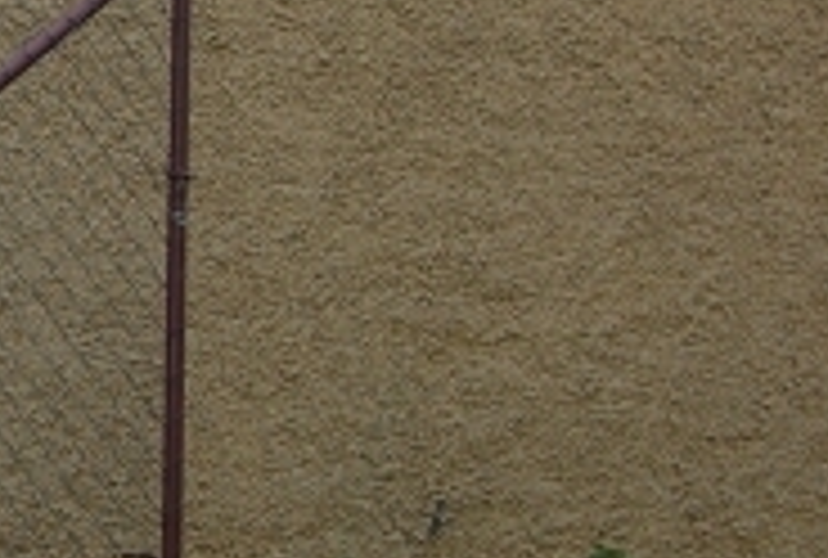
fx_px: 3415
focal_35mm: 148
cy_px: 227
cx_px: -482
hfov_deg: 13.0
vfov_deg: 9.3
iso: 100
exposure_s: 1/125
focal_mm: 26
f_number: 5.6
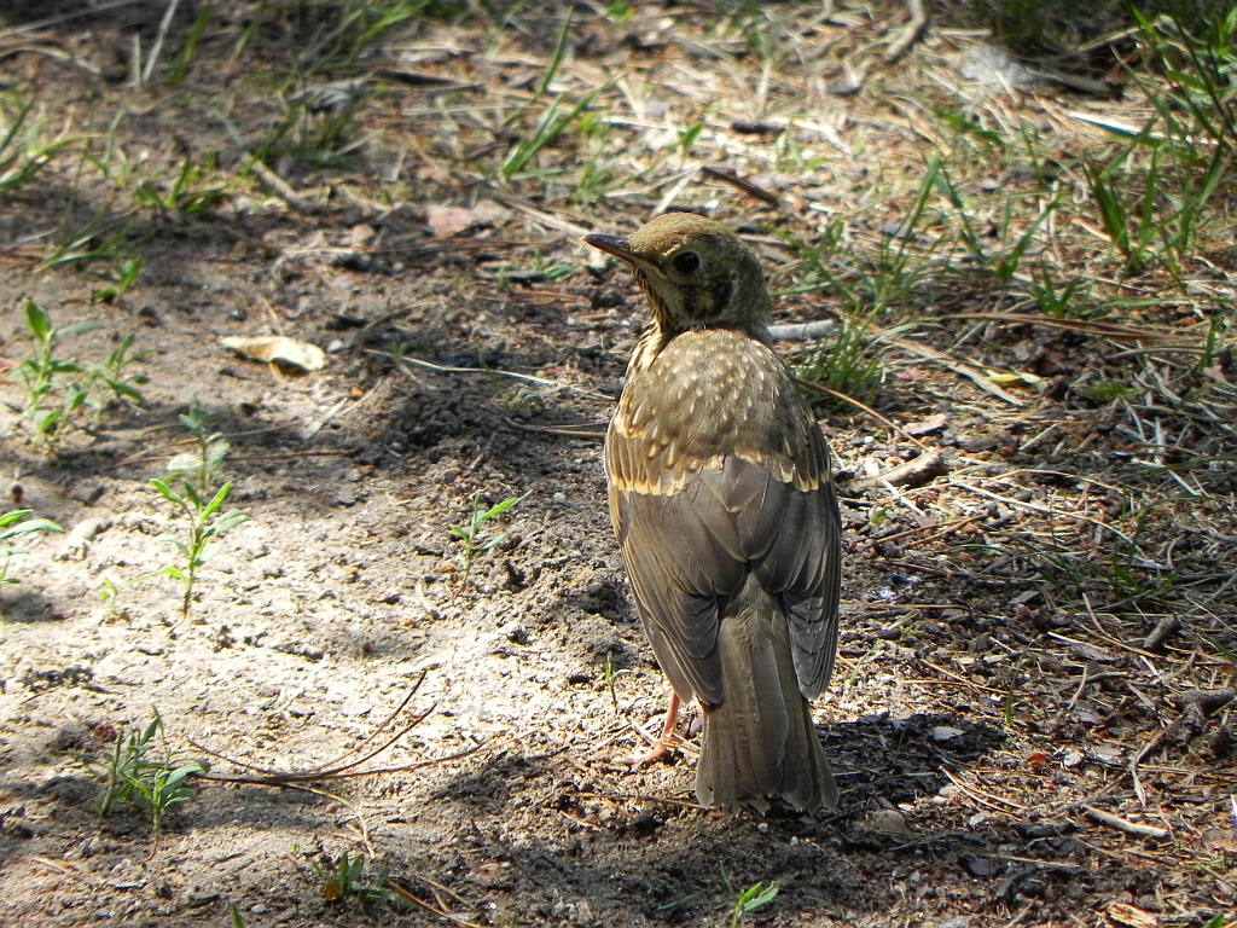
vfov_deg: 2.2
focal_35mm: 678
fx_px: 24228
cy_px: 464
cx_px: 618
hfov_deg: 2.9
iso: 160
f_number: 5
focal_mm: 120
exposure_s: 1/150
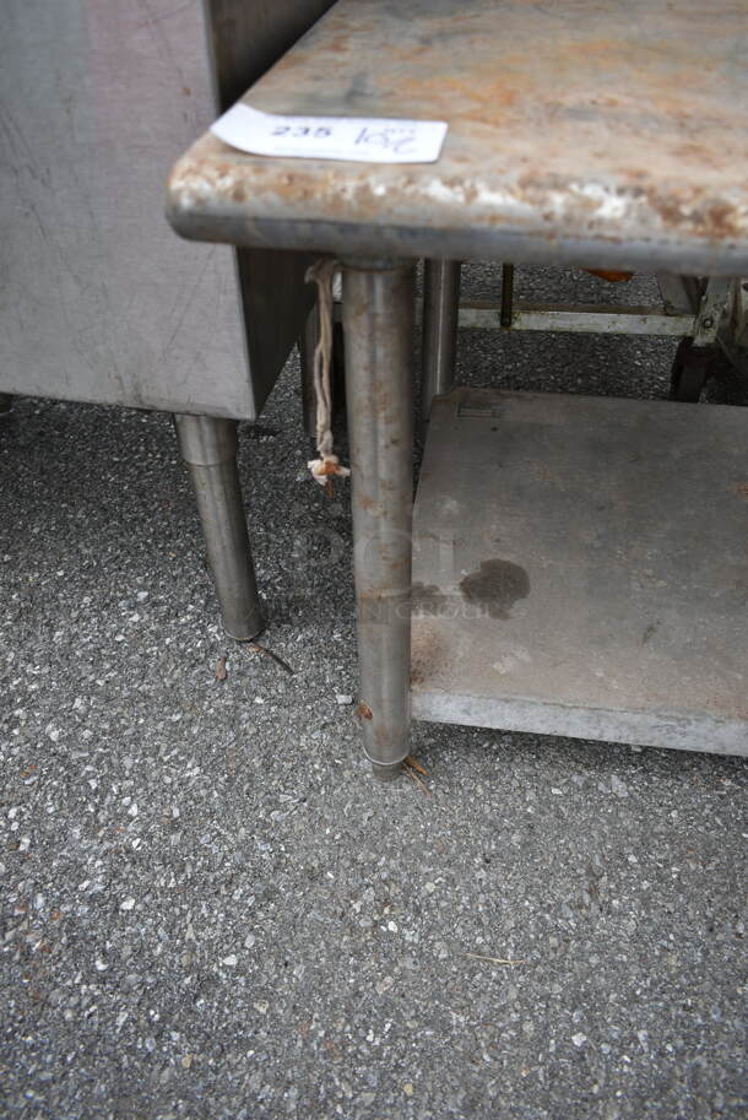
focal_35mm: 27
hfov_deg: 48.0
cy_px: 560
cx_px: 374
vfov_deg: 67.3
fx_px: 840
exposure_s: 1/80
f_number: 4
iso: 100
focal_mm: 18
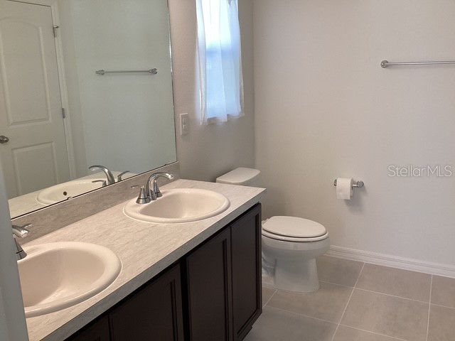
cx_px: 228
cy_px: 170
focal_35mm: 31
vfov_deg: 45.4
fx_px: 407
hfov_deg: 58.4
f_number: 2.4
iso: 50
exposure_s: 1/120
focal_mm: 3.3
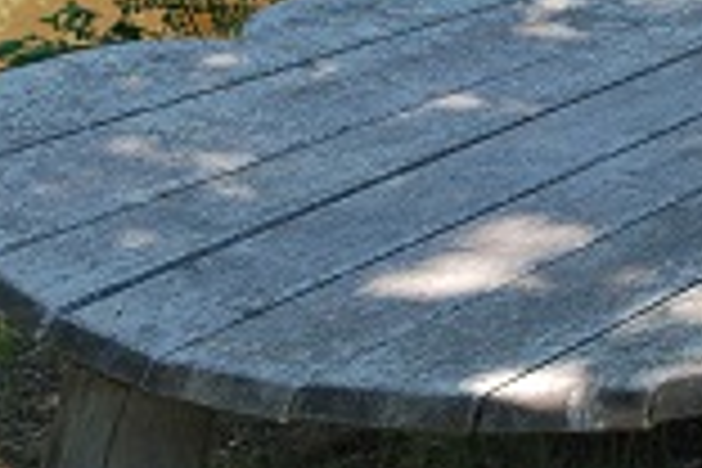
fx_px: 3003
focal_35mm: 154
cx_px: 518
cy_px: 155
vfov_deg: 8.9
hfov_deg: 13.3
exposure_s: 1/125
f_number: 6.3
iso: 200
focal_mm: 20
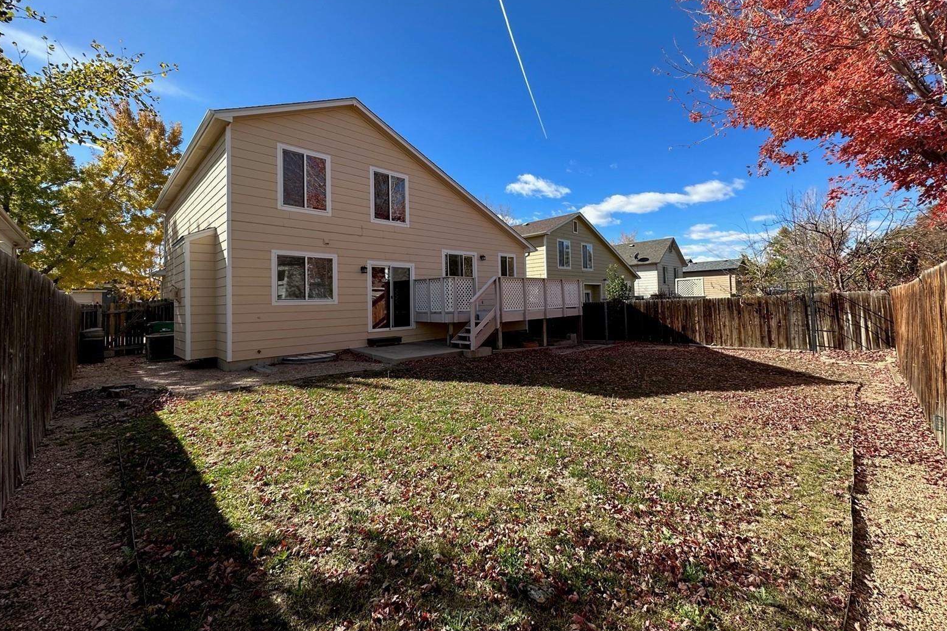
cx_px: 473
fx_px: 395
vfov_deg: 77.2
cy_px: 291
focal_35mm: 15
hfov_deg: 100.4
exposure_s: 1/910
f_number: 2.2
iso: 50
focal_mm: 2.22
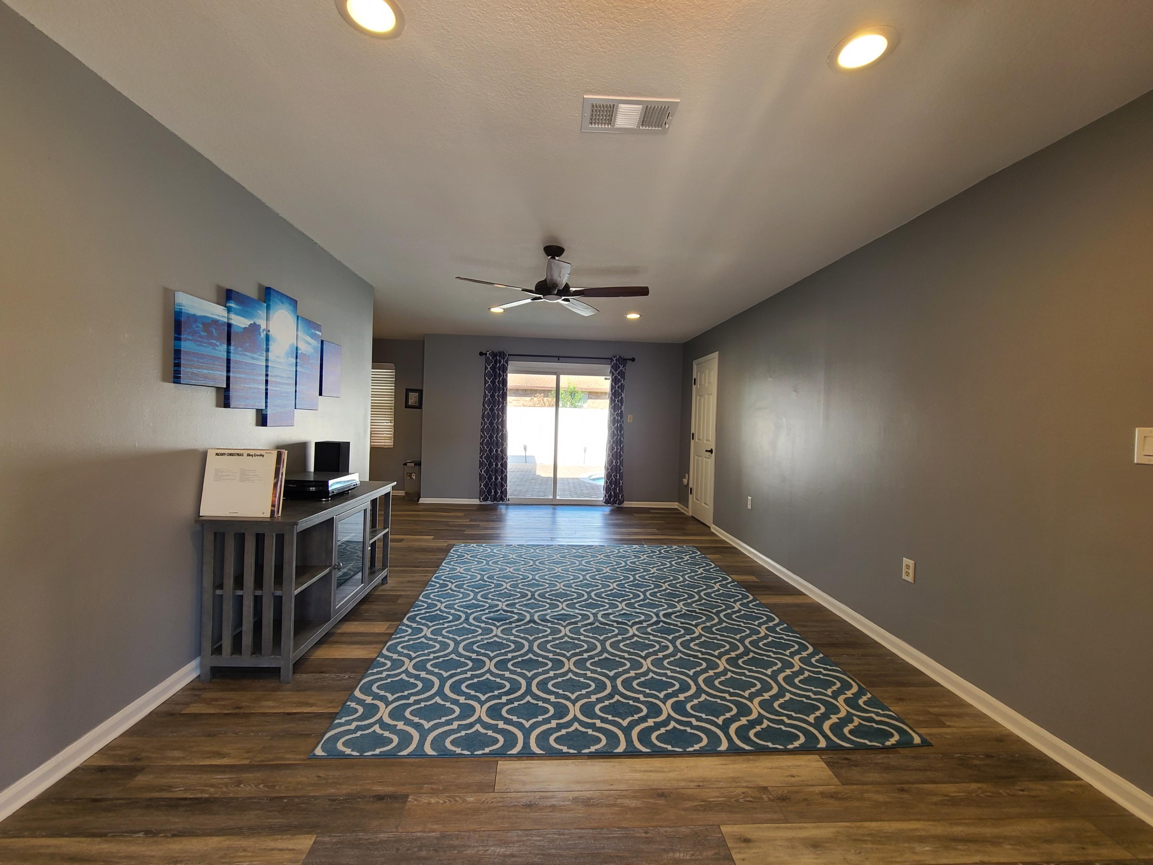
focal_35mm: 13
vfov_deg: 89.9
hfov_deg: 106.2
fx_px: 433
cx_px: 576
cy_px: 432
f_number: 2.2
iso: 80
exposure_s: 1/59
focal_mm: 2.2
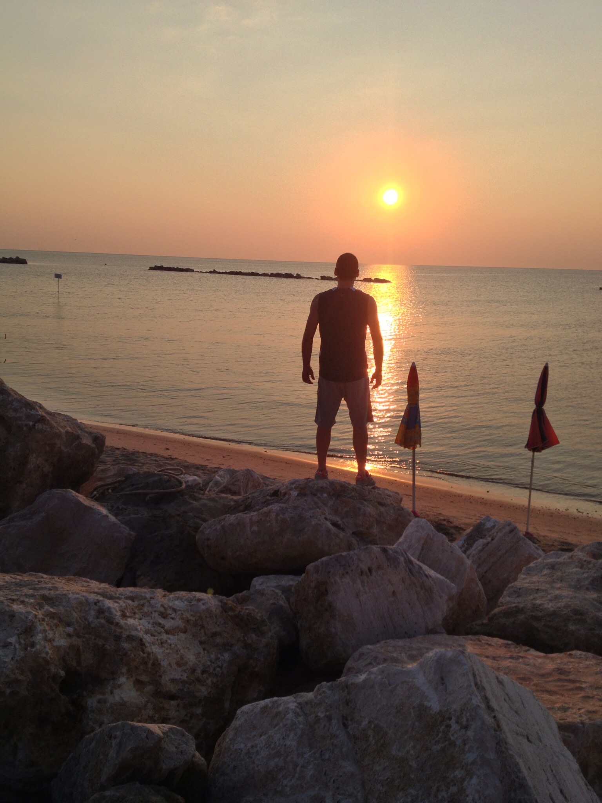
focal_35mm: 35
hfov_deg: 40.7
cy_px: 402
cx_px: 301
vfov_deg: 52.6
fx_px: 812
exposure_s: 1/1151
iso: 50
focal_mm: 4.28
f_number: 2.4
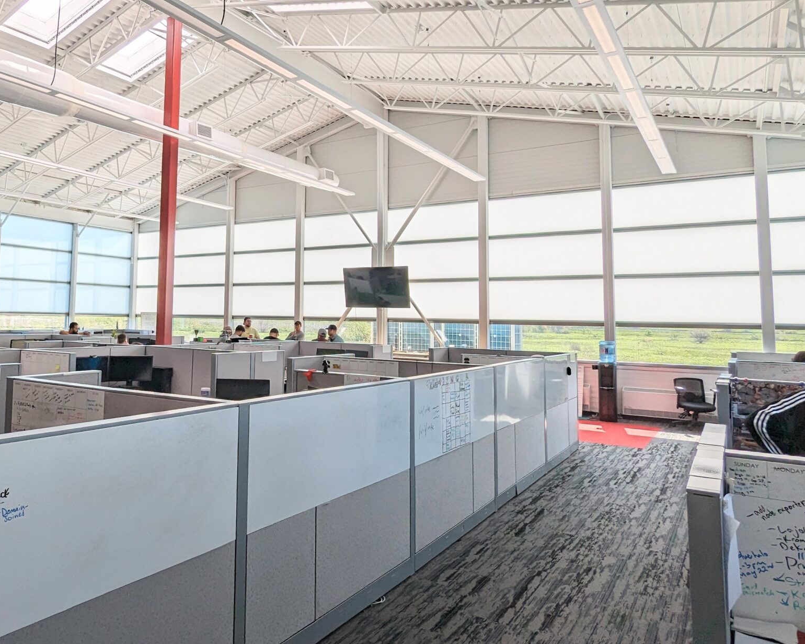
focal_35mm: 26
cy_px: 261
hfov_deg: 64.6
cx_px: 281
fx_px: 619
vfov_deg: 54.6
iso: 44
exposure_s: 1/639
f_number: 2.2
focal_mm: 2.35
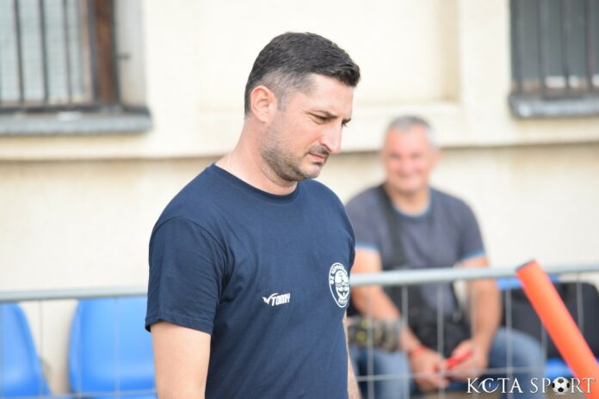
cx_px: 300
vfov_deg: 4.2
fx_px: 5490
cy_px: 200
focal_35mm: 330
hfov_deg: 6.2
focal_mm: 220
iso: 800
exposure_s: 1/800
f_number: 5.6
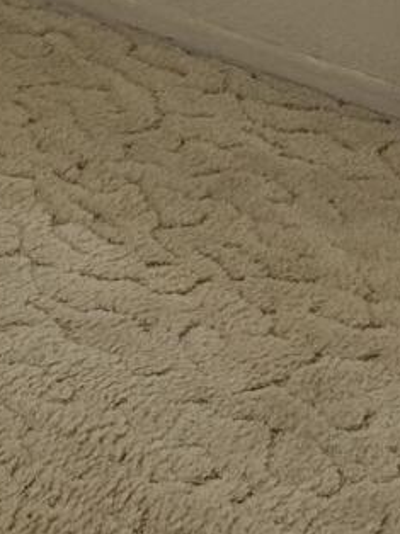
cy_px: -1002
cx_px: -192
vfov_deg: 10.1
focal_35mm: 153
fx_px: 2361
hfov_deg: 9.4
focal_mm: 6.86
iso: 100
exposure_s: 1/120
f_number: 1.78
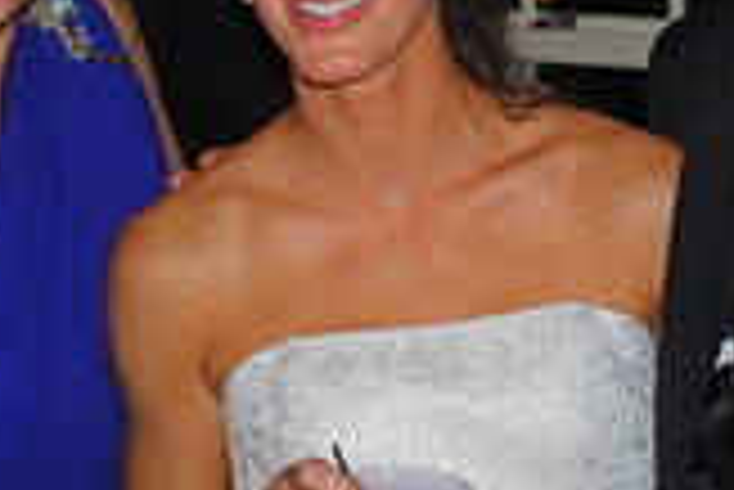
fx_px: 2408
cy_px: -18
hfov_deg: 17.3
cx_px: 288
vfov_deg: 11.5
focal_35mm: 118
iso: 200
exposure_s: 1/60
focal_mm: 20
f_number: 3.8
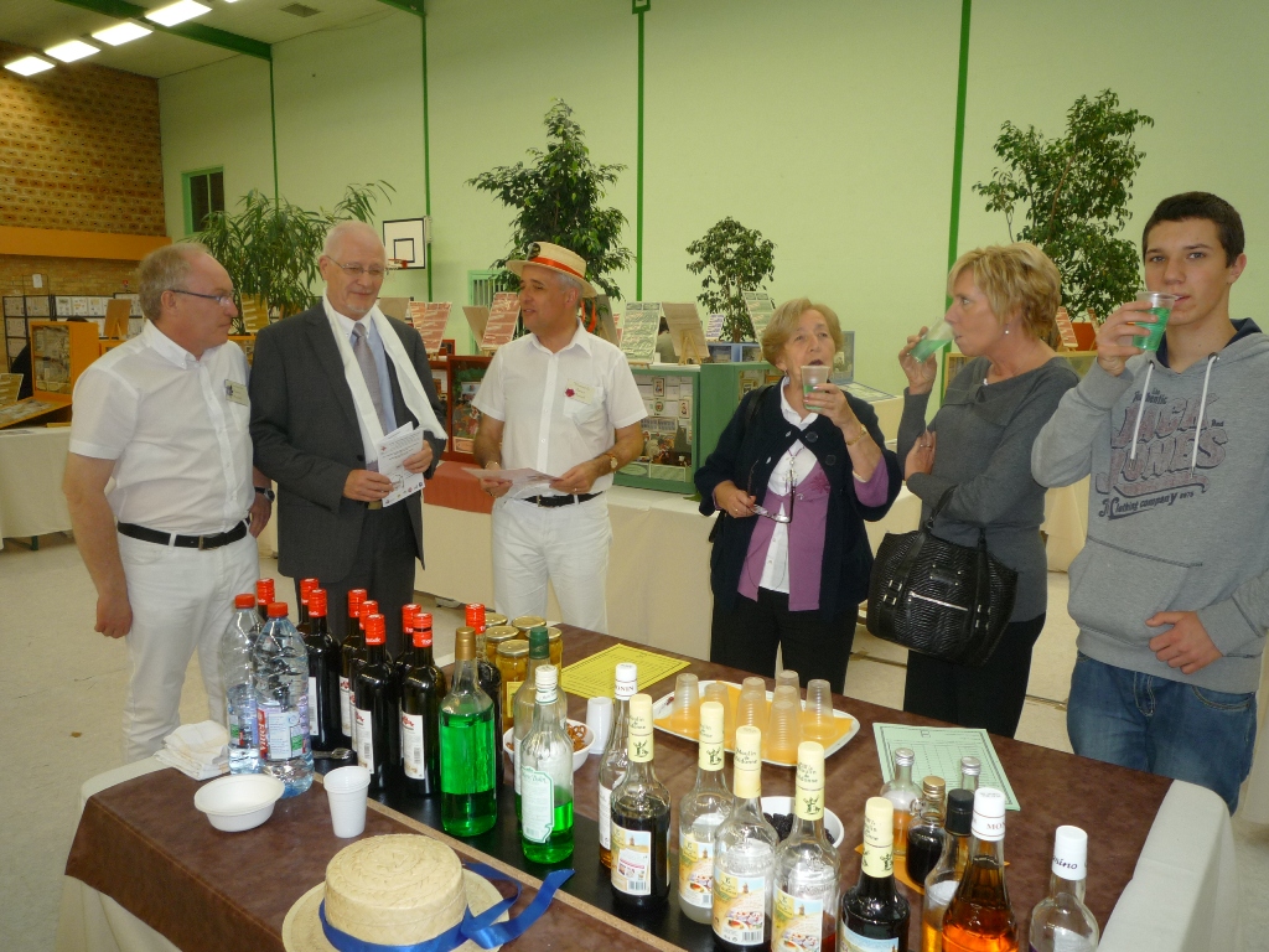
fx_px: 916
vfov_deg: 54.9
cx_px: 634
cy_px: 476
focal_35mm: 25
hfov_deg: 69.4
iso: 100
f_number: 2.8
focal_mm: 4.4
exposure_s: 1/30
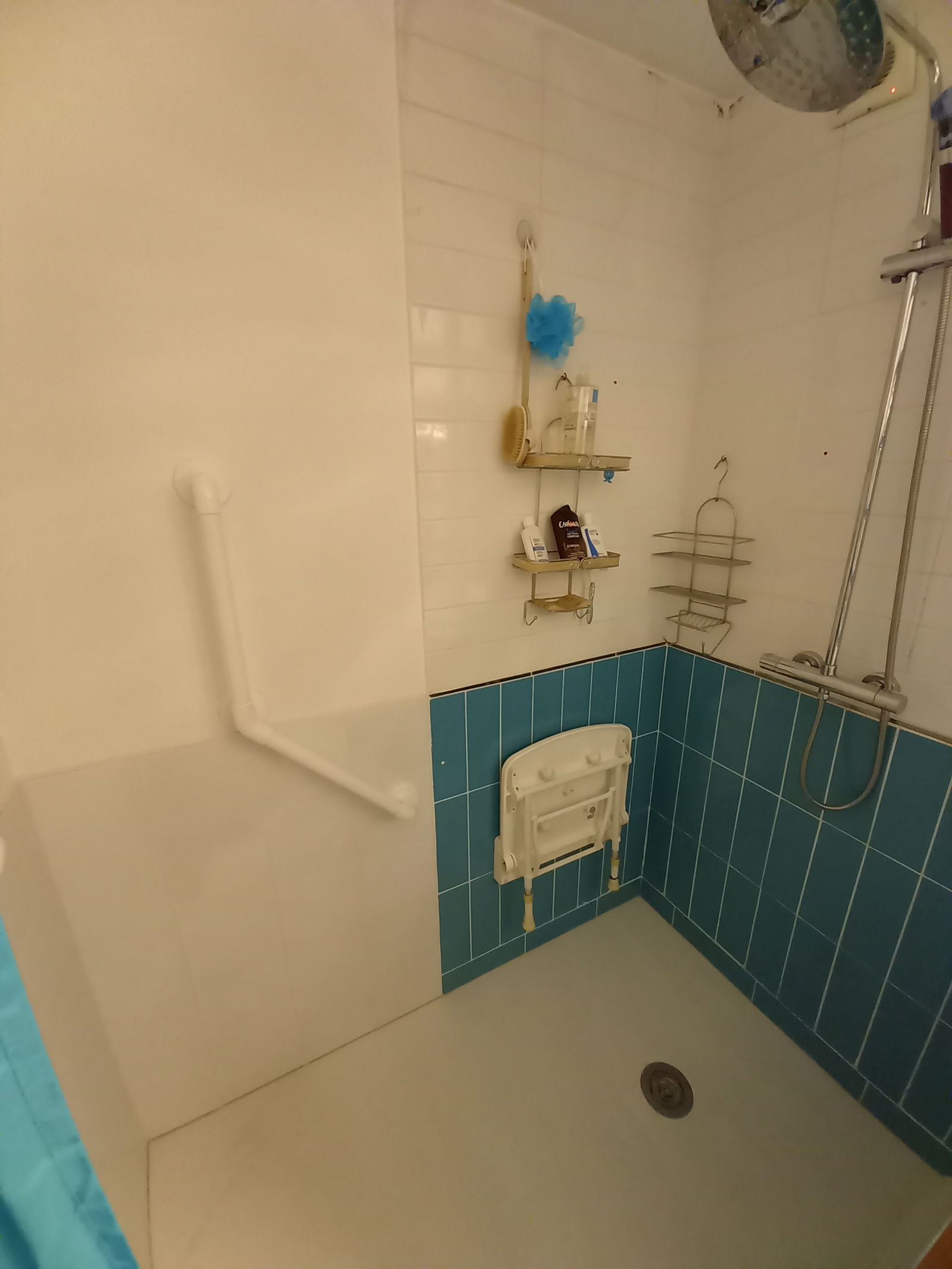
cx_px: 476
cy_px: 634
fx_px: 477
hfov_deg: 89.9
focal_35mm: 13
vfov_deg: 106.2
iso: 500
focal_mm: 1.42
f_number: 2.2
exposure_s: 1/20
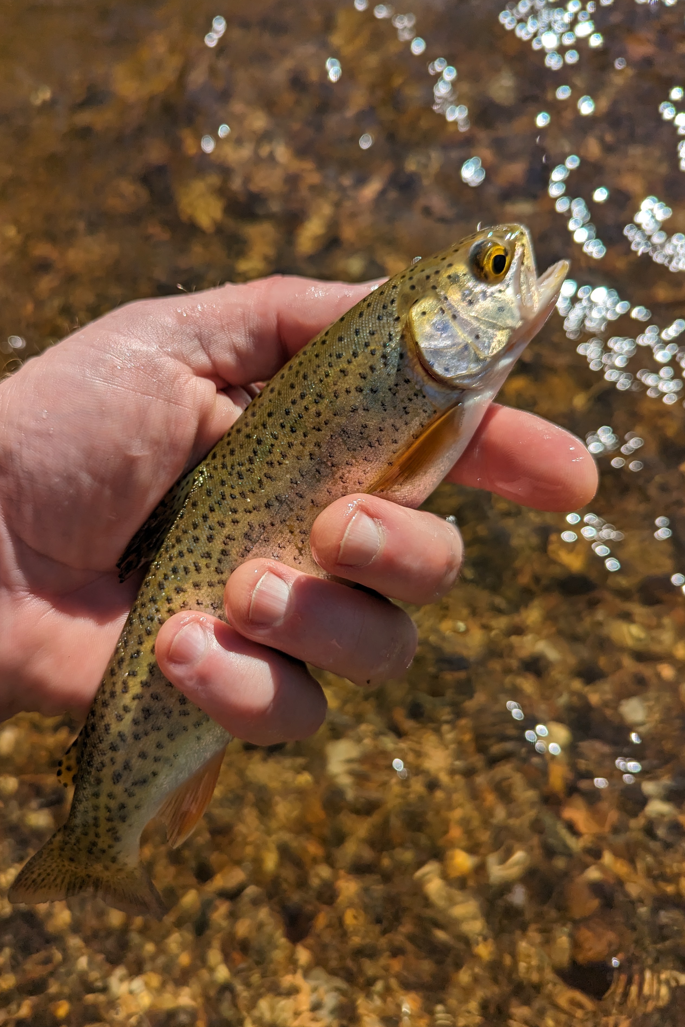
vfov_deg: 67.3
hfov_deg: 47.7
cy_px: 487
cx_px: 287
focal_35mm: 27
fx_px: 771
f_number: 1.85
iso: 39
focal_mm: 6.81
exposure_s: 1/3534
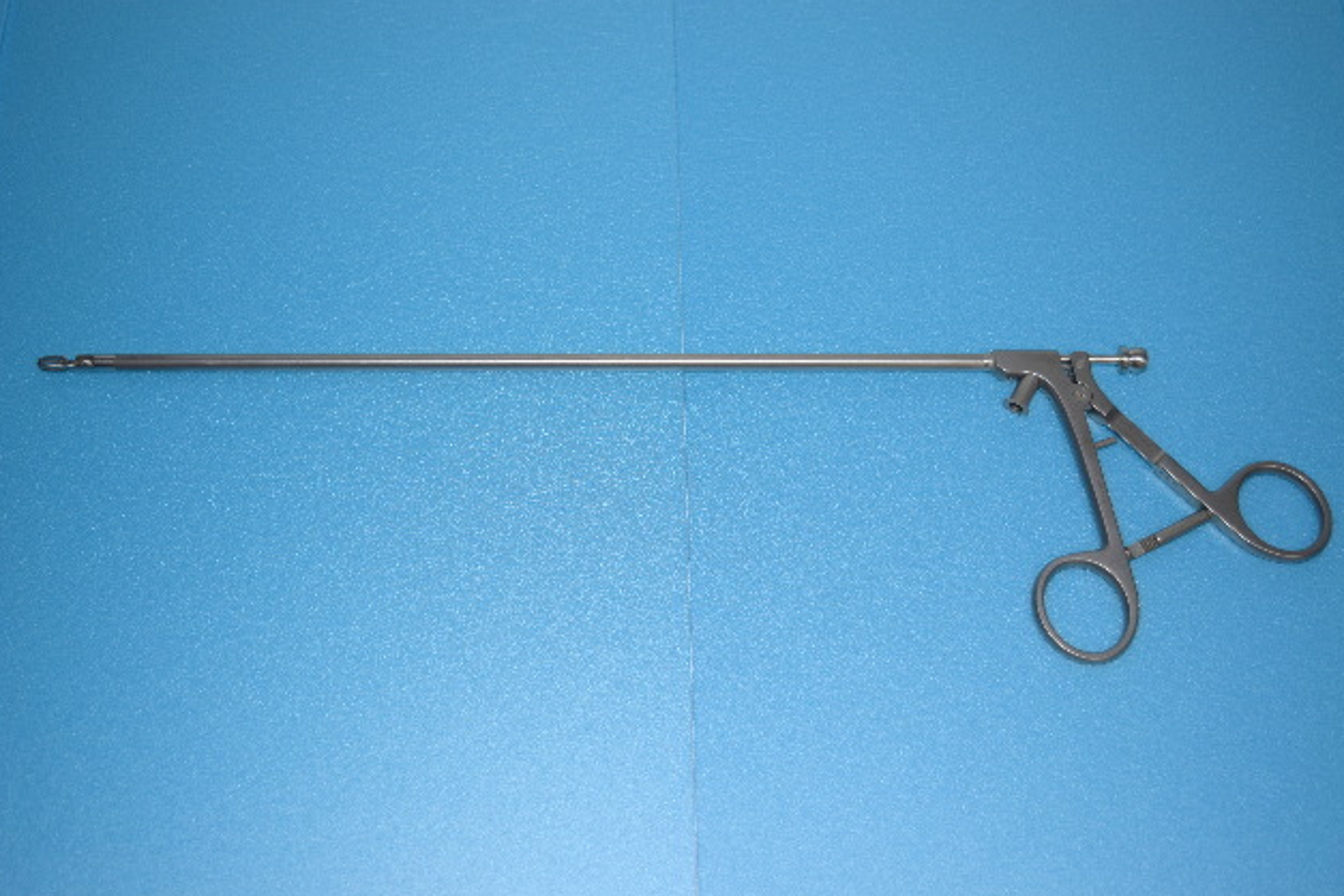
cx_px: 669
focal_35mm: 49
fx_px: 1829
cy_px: 450
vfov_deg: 27.5
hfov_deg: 40.3
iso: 360
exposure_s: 1/80
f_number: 4.5
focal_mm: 32
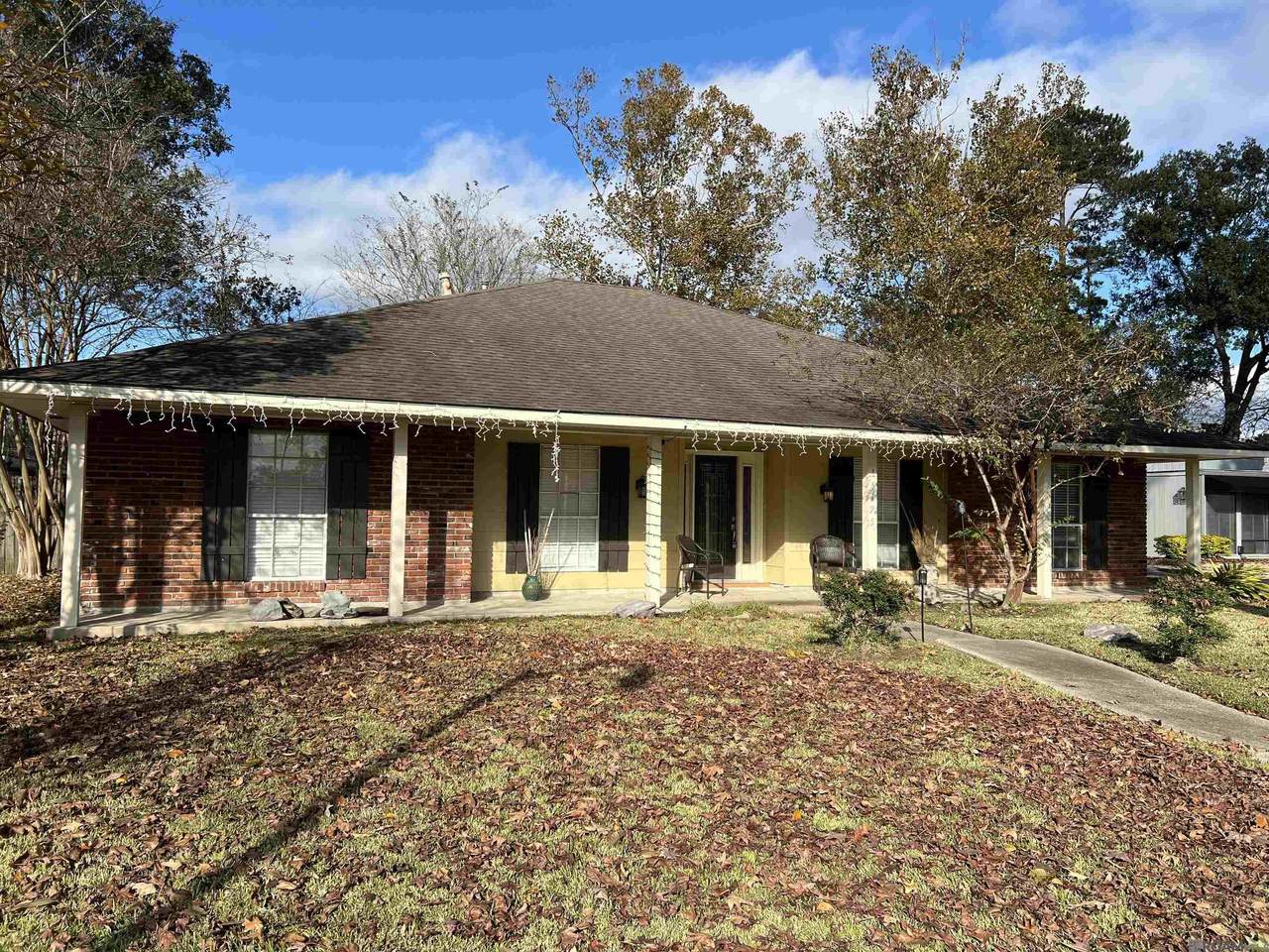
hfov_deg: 67.3
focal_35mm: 26
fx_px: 953
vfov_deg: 53.1
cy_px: 476
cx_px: 634
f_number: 1.5
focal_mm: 5.7
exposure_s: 1/2915
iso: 50
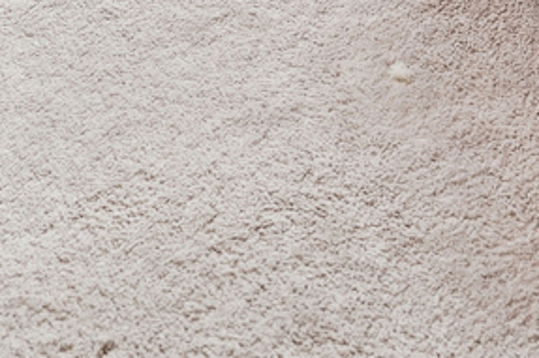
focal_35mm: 79
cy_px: -650
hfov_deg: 25.0
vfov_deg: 11.7
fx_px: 1182
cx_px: 478
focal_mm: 14
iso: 400
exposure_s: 1/200
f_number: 2.8
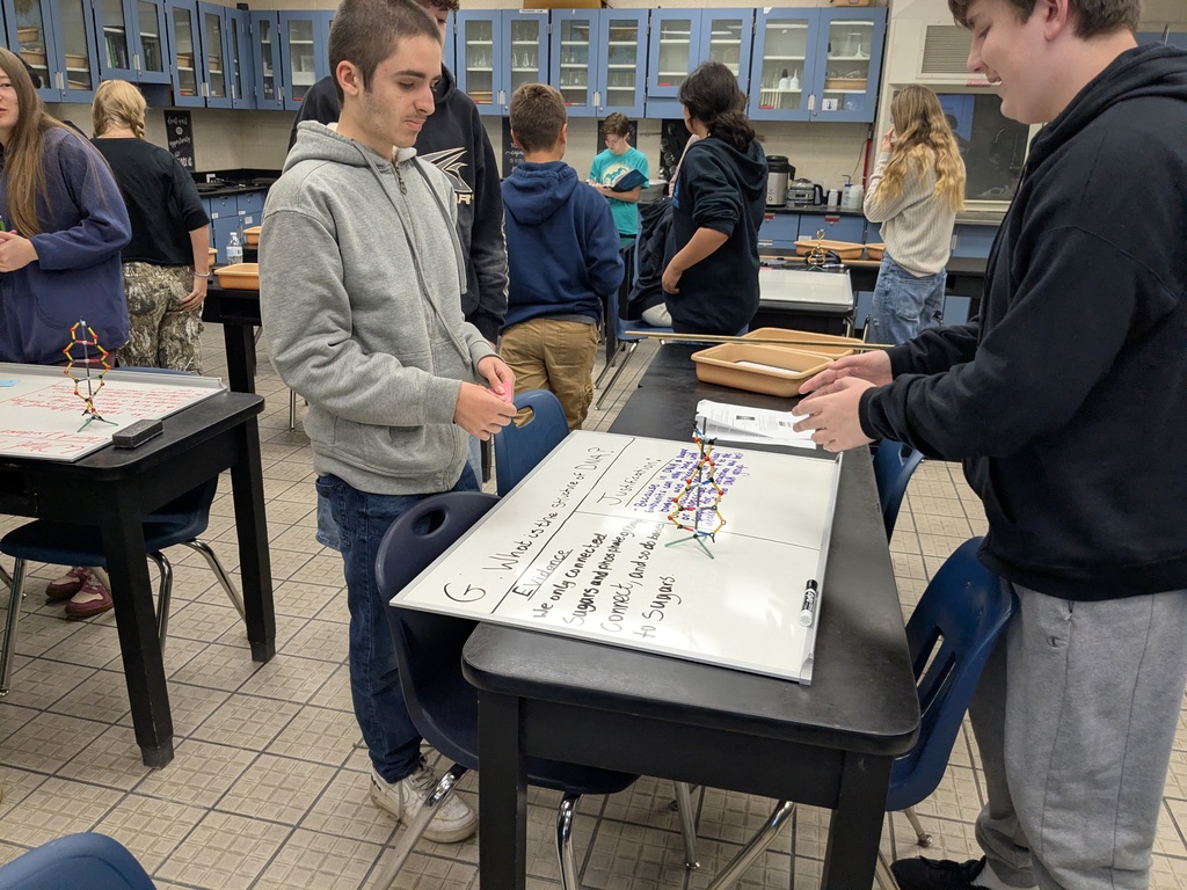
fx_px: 926
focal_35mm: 27
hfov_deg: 65.3
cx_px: 594
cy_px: 445
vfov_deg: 51.4
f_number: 1.73
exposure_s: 1/120
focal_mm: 4.38
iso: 139
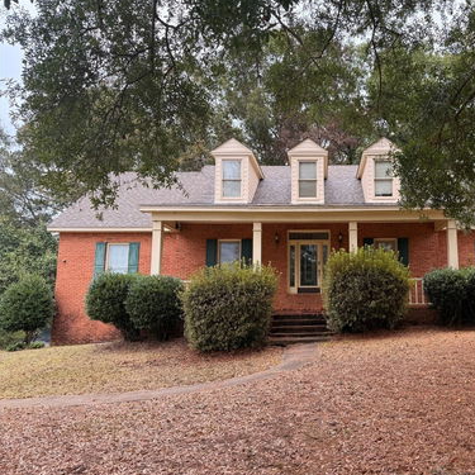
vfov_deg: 55.6
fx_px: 450
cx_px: 323
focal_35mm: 29
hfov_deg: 54.3
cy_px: 239
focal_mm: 6.76
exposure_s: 1/287
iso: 100
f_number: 1.78
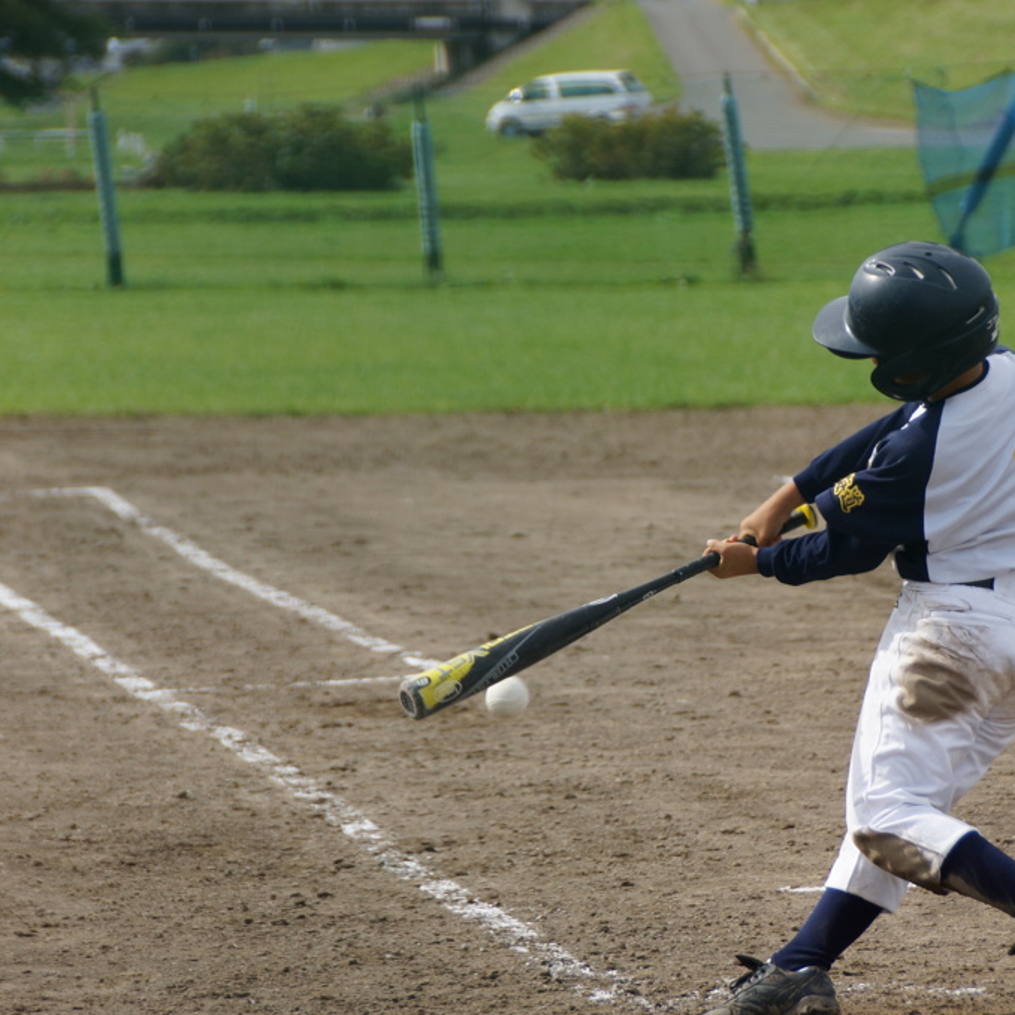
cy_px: 508
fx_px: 8613
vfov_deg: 6.7
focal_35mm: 260
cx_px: 622
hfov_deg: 6.7
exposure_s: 1/1000
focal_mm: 135
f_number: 5.6
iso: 200
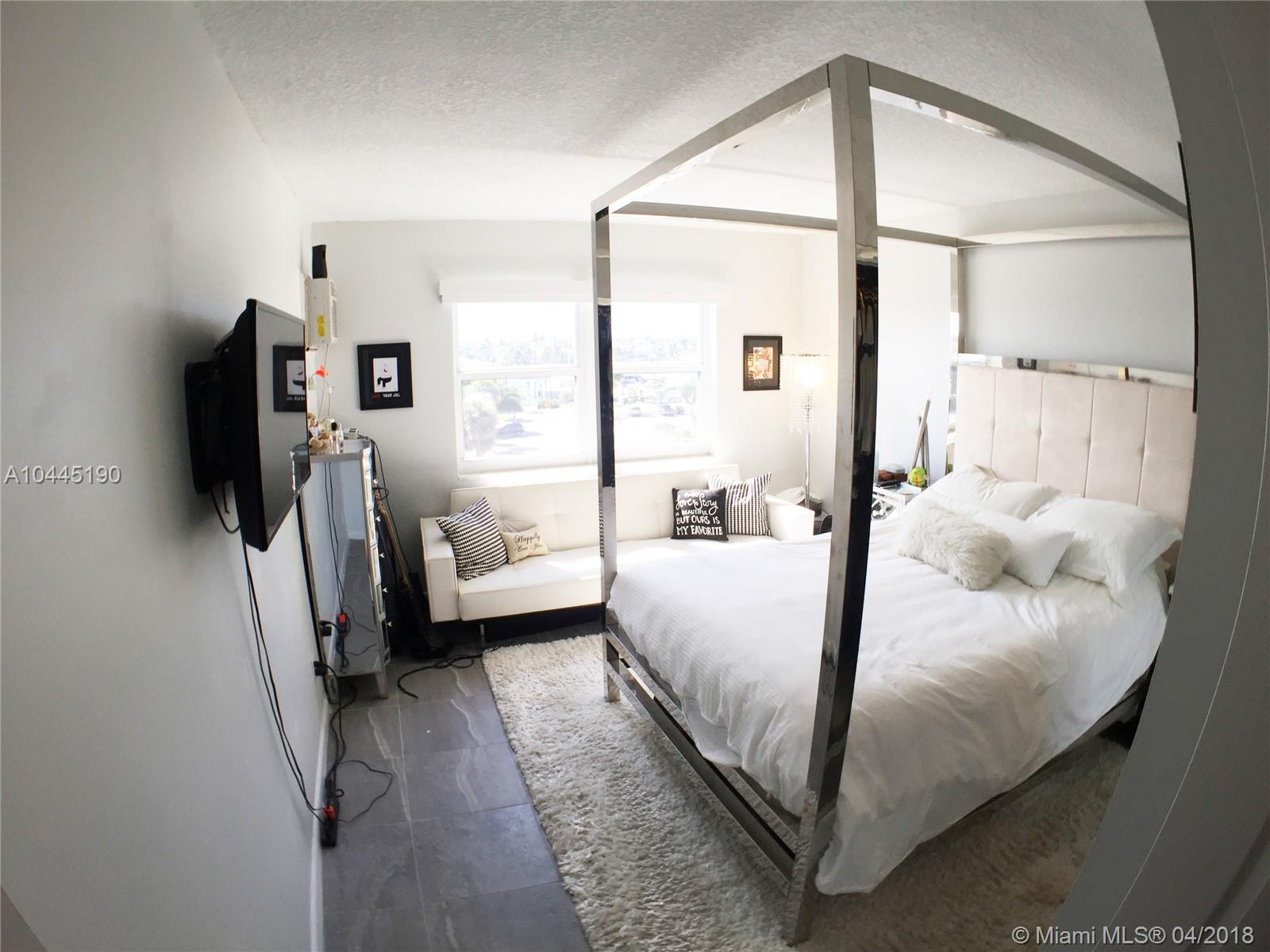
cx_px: 635
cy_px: 476
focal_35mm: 29
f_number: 2.2
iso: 32
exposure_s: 1/120
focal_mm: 4.15
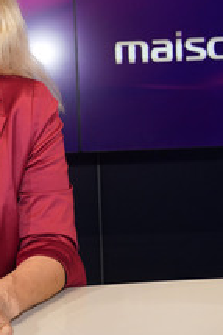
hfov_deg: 15.7
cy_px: 137
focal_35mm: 84
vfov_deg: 24.2
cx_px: -30
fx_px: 782
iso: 2000
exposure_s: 1/125
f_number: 5.6
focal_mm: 40
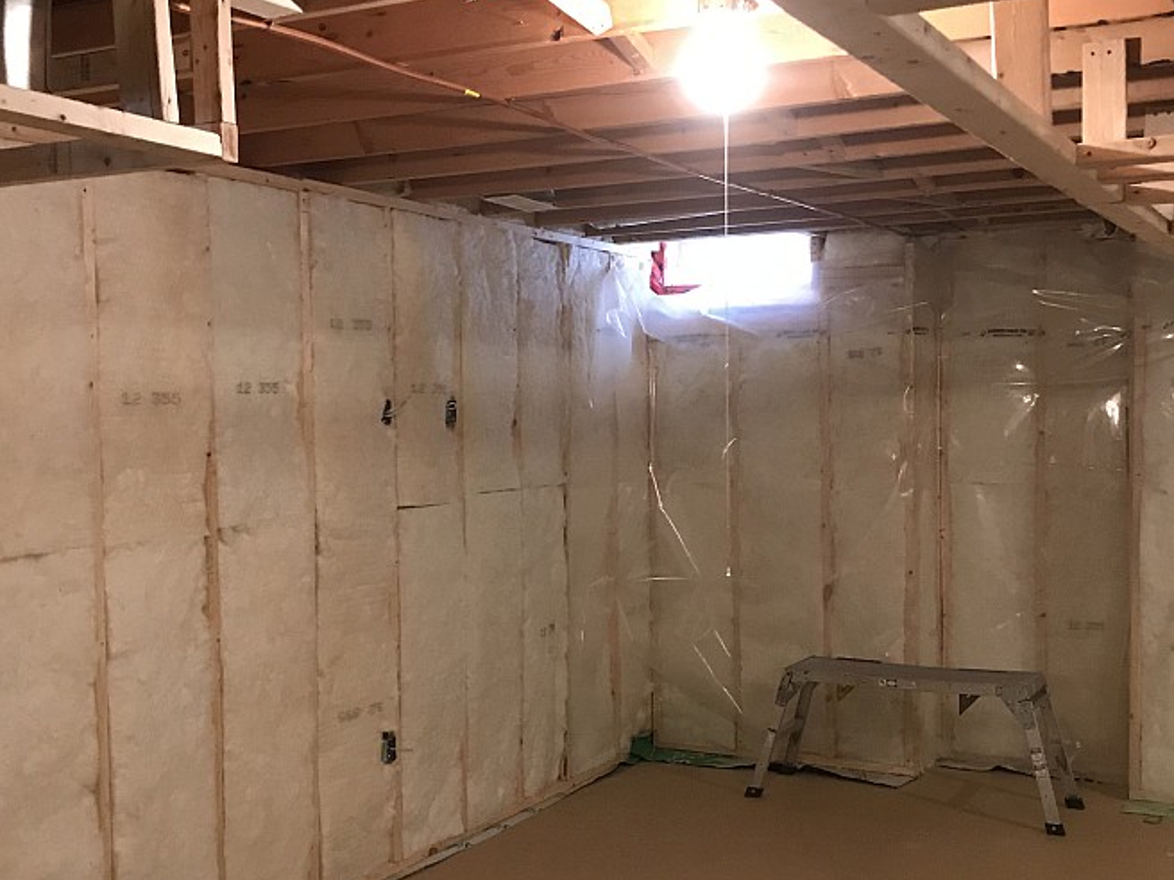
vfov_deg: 33.5
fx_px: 1458
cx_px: 616
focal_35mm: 43
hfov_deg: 43.8
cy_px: 517
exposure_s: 1/11
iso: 100
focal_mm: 3.99
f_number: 1.8
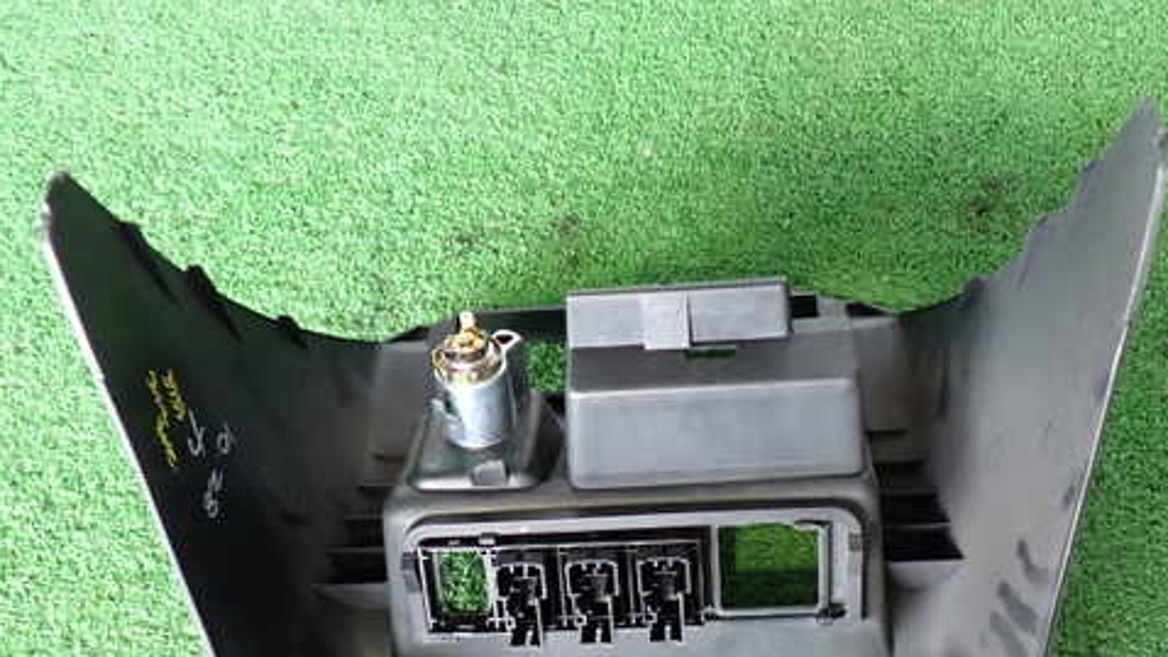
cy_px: 449
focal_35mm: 41
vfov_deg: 28.8
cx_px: 608
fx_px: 1270
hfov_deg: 49.4
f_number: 2.3
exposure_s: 1/30
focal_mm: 5.4
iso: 250
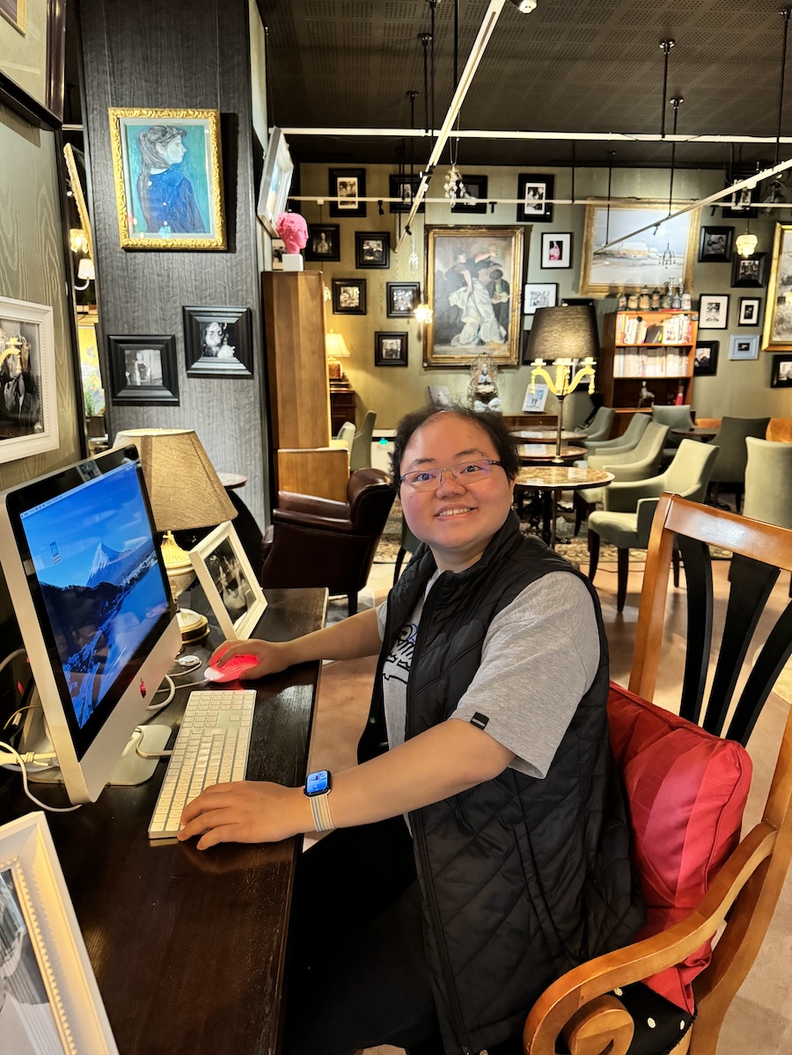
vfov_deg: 71.6
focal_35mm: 24
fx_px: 732
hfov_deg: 56.8
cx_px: 396
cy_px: 528
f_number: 1.78
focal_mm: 6.76
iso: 800
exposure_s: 1/33
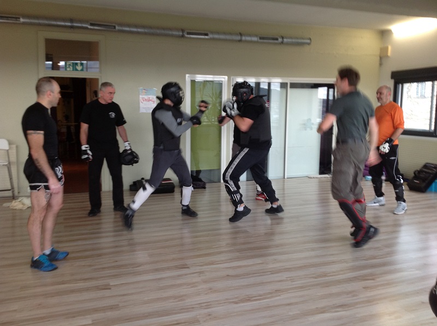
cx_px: 218
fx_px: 441
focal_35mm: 35
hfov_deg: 52.7
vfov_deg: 40.6
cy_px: 163
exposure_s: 1/30
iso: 64
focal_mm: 4.28
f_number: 2.4
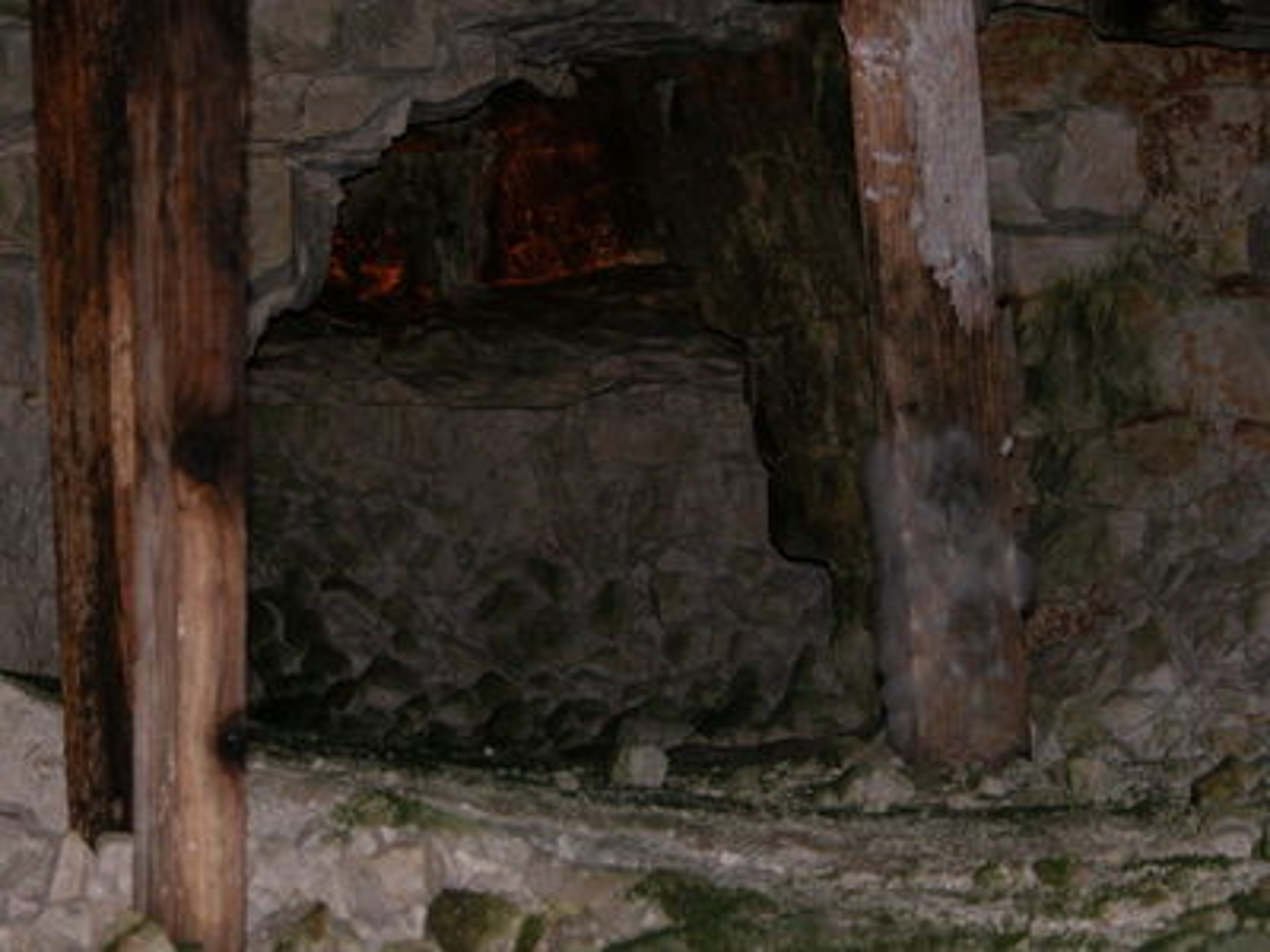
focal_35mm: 116
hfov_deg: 17.0
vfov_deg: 12.8
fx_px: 4256
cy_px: 476
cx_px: 635
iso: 200
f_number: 3.7
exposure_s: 1/125
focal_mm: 29.5
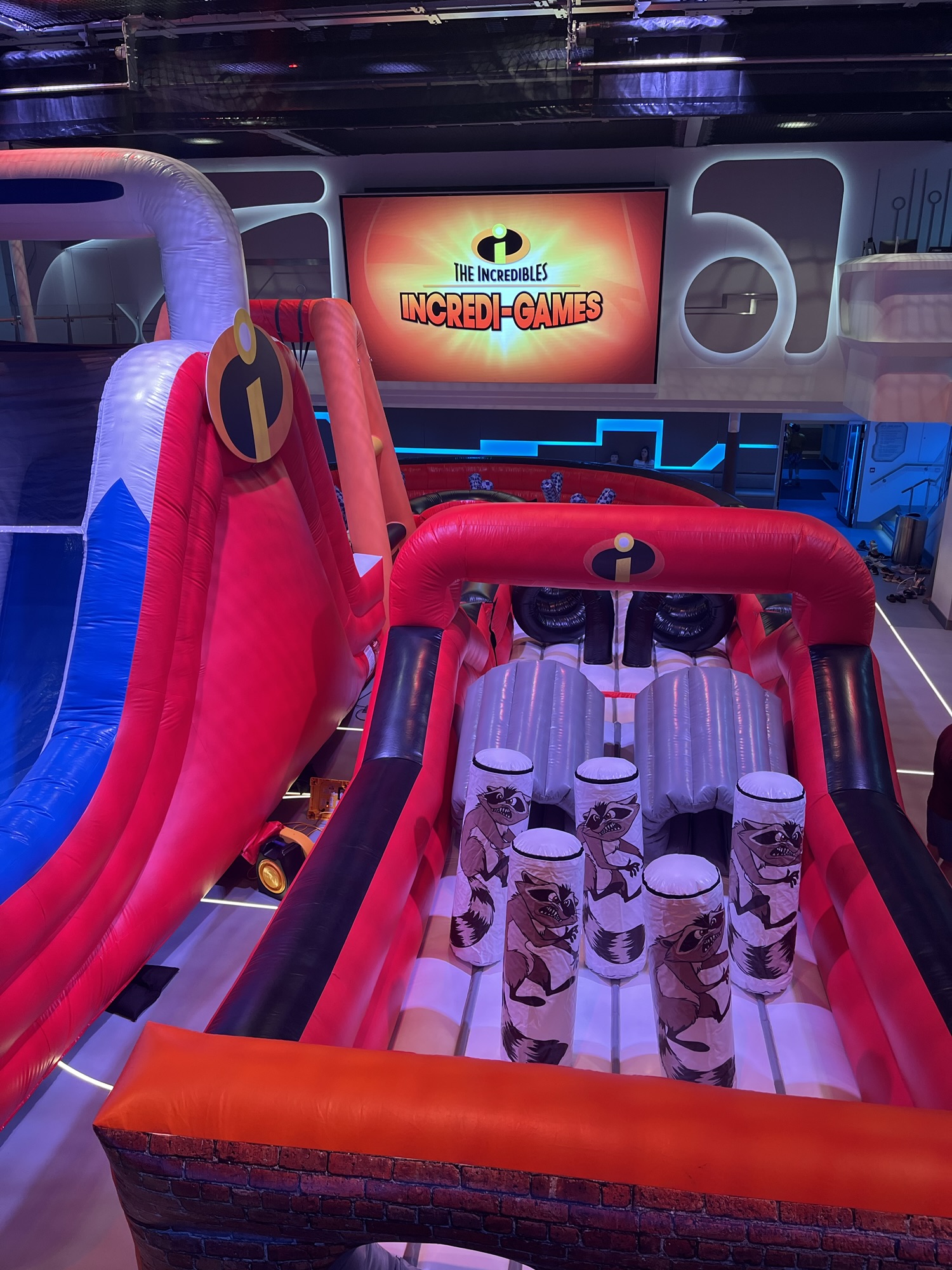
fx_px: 953
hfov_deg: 53.1
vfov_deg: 67.3
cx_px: 476
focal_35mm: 26
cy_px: 635
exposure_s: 1/120
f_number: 1.6
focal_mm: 5.1
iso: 125
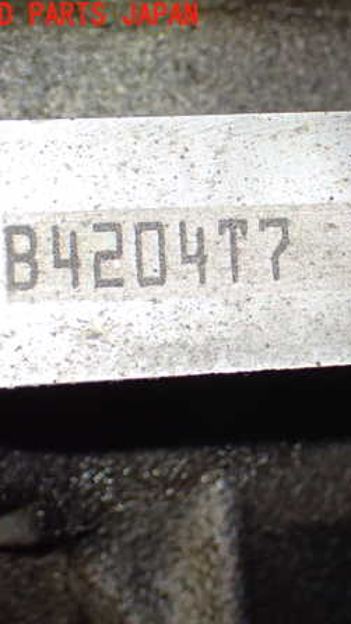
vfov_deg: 26.9
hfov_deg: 15.0
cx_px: 364
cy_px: 313
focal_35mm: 79
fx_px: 1309
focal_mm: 9.65
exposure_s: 1/50
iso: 800
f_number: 3.3
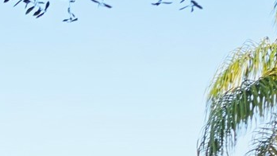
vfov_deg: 9.4
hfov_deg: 16.3
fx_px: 844
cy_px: 368
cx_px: -186
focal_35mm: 115
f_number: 1.7
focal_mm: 6.3
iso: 25
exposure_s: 1/359
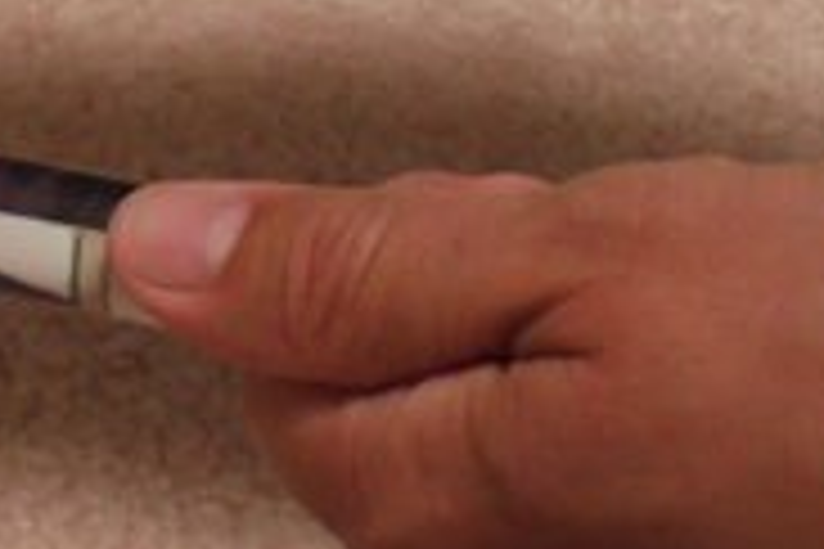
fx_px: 5333
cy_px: 58
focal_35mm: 233
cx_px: -549
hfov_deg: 8.6
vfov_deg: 5.9
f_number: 4.4
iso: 800
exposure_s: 1/80
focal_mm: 20
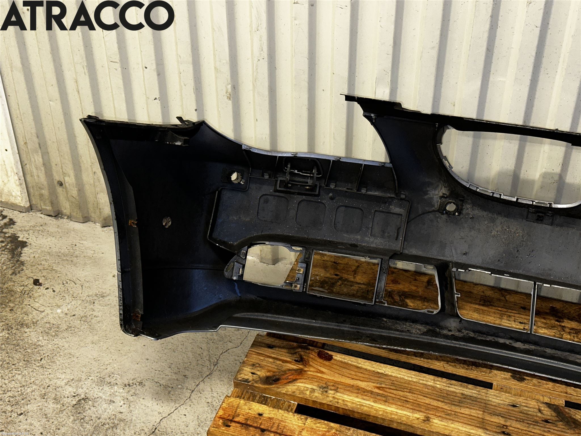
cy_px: 218
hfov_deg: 39.7
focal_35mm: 48
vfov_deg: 30.3
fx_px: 806
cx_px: 290
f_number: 1.78
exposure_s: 1/21
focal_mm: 6.86
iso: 64
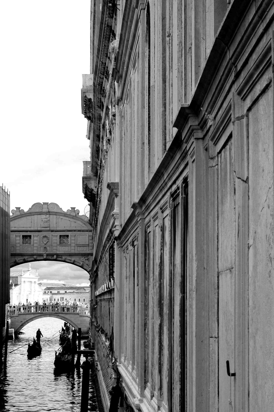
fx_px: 943
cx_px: 137
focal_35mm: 82
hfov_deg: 16.5
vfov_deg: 24.6
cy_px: 206
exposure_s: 1/40
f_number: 11
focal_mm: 55
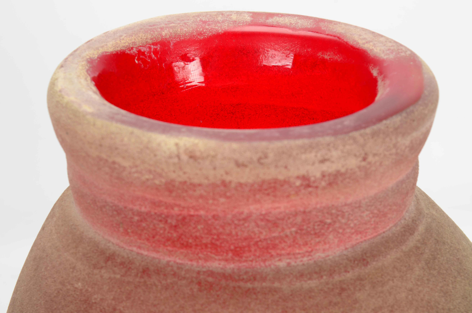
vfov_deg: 16.5
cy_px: 156
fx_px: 1079
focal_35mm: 82
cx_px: 236
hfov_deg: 24.7
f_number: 14
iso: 100
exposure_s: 1/160
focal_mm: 55
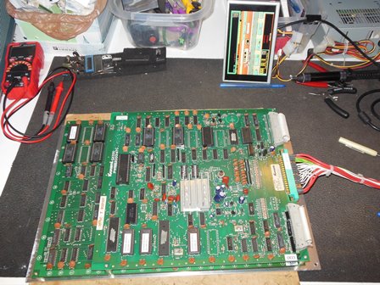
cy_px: 142
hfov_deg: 61.7
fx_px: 318
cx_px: 190
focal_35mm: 29
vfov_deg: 48.2
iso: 200
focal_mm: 5.2
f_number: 3.3
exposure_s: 1/25
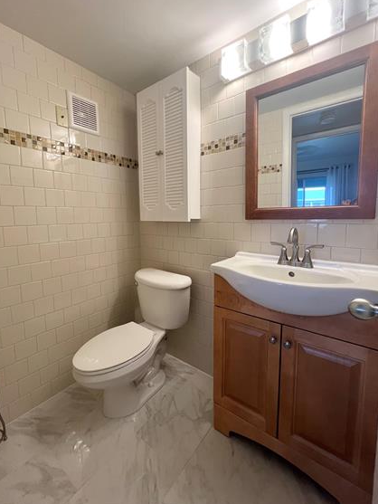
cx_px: 178
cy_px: 238
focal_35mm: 14
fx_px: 204
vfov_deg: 101.9
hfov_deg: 85.6
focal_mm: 1.57
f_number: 1.8
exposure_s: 1/60
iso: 160
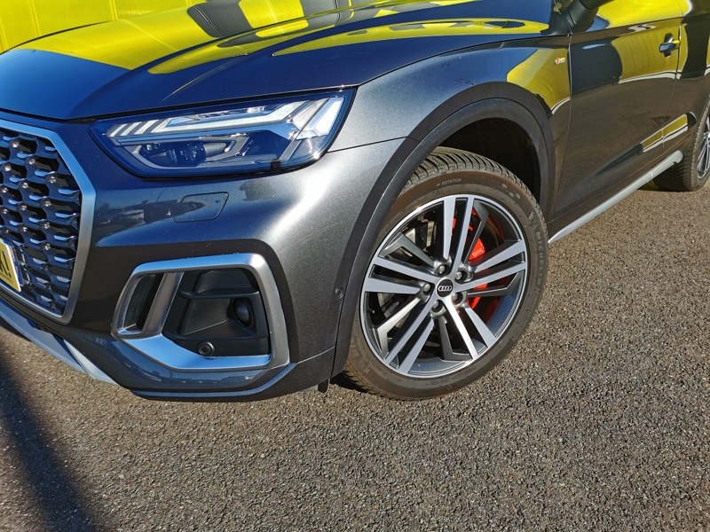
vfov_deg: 51.4
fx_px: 554
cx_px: 355
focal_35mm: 27
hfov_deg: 65.3
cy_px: 266
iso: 50
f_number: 1.8
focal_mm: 5.58
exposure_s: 1/1733
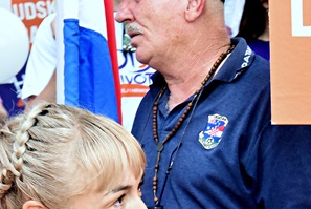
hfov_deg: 8.3
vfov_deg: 5.7
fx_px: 2085
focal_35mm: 241
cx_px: 526
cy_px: 312
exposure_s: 1/800
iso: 3200
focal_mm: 70
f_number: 8
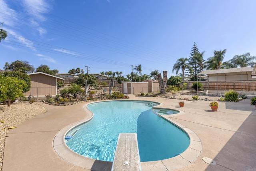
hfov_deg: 96.7
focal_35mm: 16
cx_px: 128
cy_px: 86
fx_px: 114
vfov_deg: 73.9
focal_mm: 16
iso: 500
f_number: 8
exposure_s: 1/1250
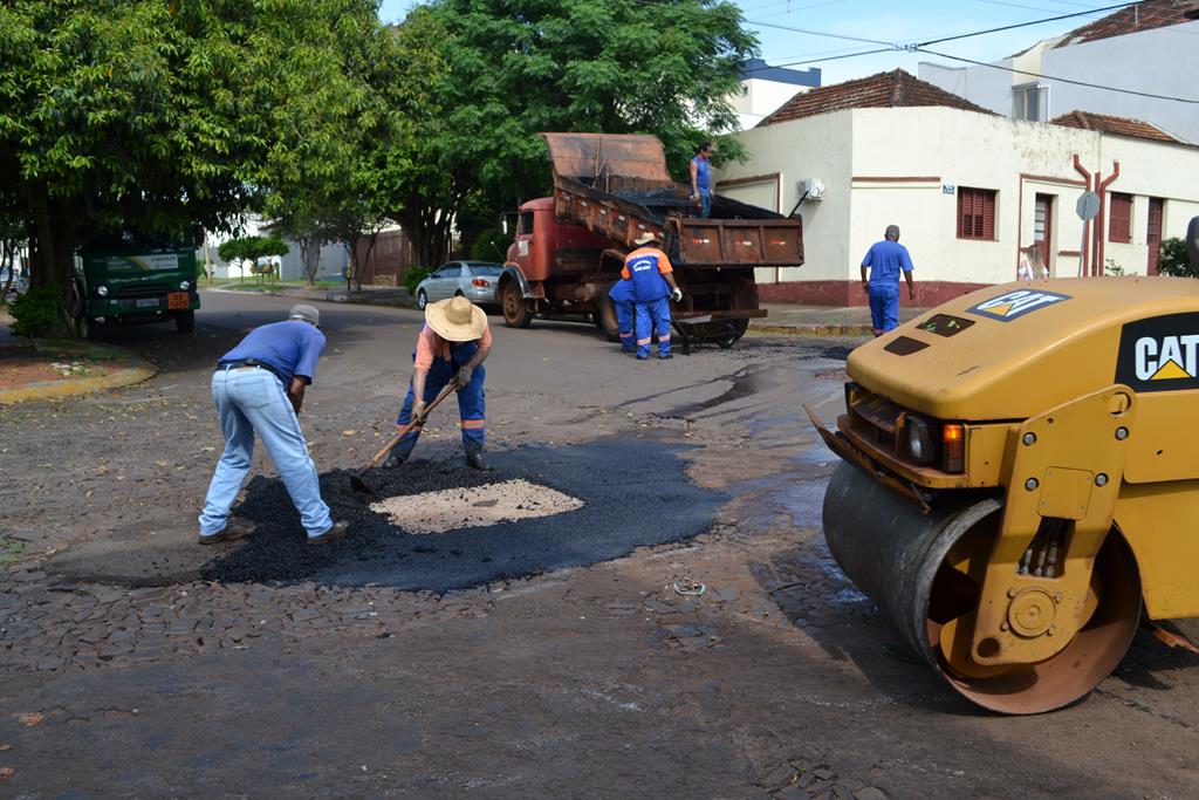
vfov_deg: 40.0
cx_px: 600
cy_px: 400
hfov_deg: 57.2
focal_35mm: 33
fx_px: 1099
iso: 100
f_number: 6.3
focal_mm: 22
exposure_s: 1/160
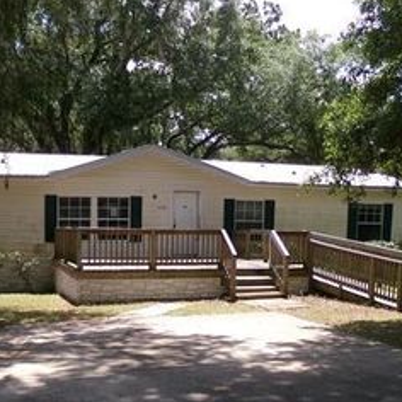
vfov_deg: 36.5
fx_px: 591
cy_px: 313
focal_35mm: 45
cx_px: 150
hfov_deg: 37.3
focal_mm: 4.3
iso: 100
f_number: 3.7
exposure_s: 1/400
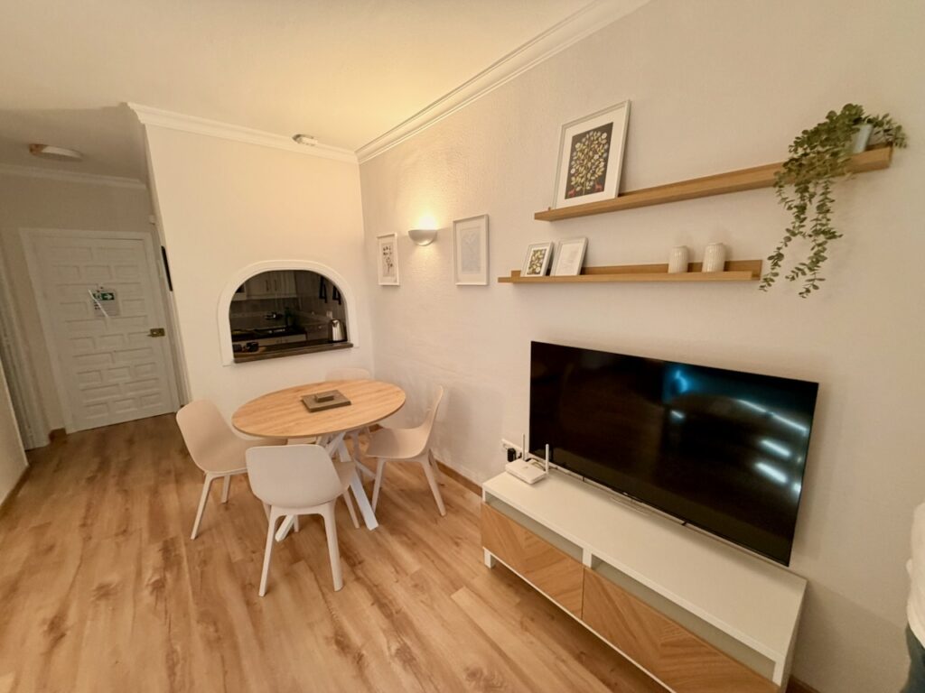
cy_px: 346
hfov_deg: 102.1
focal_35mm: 14
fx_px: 374
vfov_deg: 85.7
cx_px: 462
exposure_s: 1/50
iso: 200
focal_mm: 2.22
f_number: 2.2
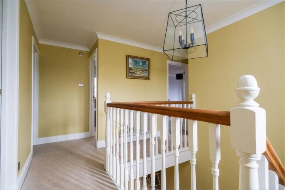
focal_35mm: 17
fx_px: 135
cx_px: 142
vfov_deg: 70.5
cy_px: 95
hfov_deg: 93.3
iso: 160
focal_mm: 11.4
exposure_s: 1/25
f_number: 7.1
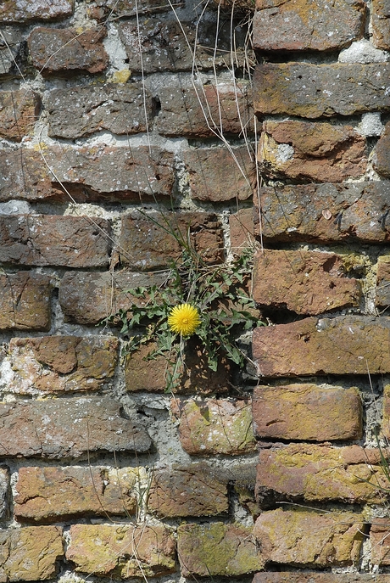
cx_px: 195
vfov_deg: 13.0
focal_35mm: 158
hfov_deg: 8.7
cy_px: 292
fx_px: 2551
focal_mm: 105
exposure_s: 1/320
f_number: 5.6
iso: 500
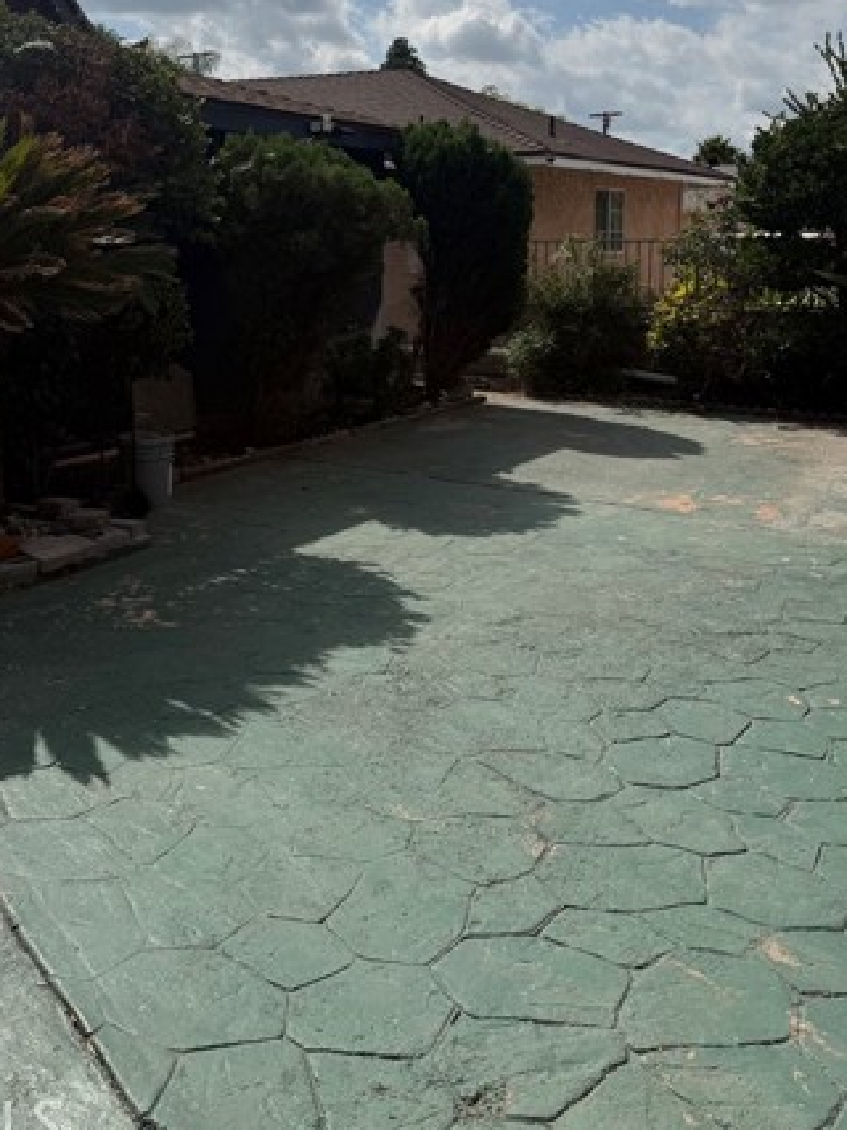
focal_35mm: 36
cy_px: 315
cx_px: 323
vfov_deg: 49.8
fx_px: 1175
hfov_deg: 39.4
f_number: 1.78
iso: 80
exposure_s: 1/14286
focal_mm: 6.76
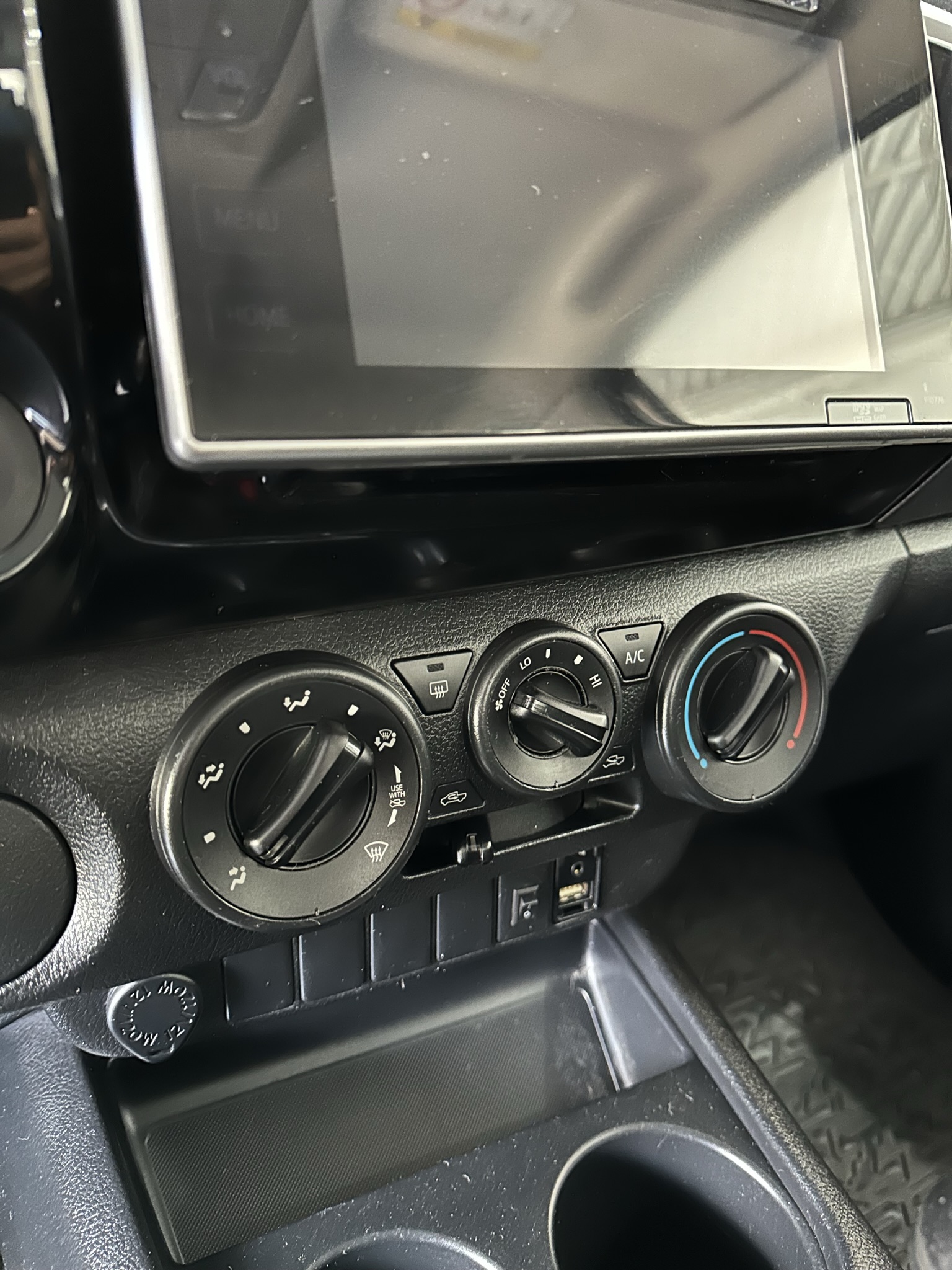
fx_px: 880
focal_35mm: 24
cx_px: 476
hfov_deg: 56.8
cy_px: 635
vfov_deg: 71.6
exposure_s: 1/17
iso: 1600
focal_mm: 6.86
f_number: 1.78
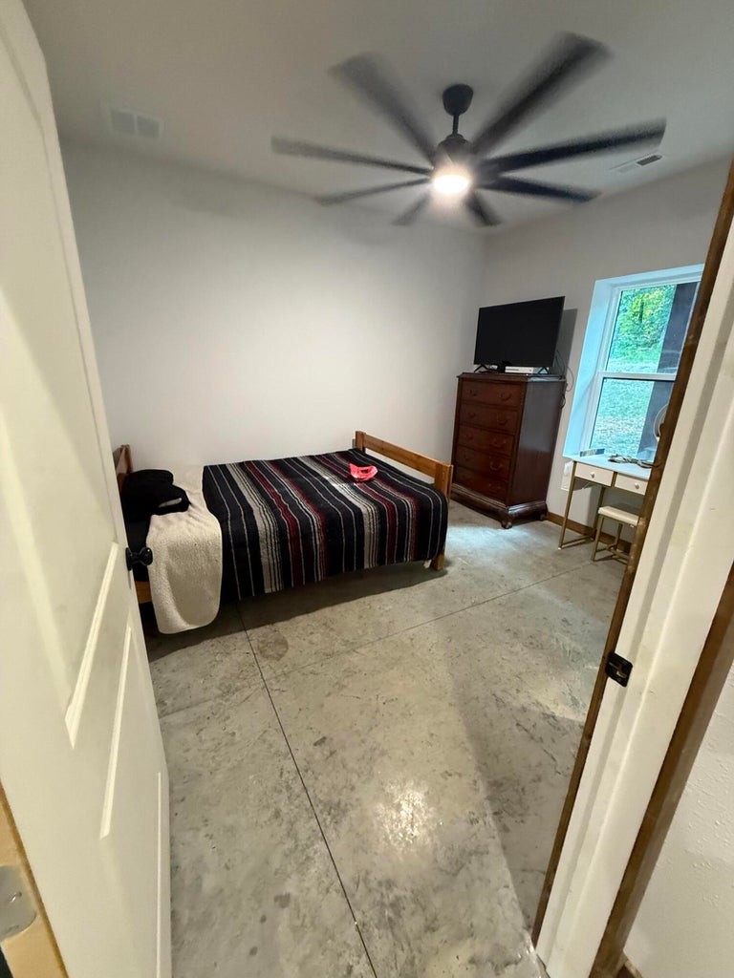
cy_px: 489
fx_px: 396
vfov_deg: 102.1
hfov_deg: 85.7
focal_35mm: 14
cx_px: 367
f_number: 2.2
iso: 640
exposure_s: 1/60
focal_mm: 2.22
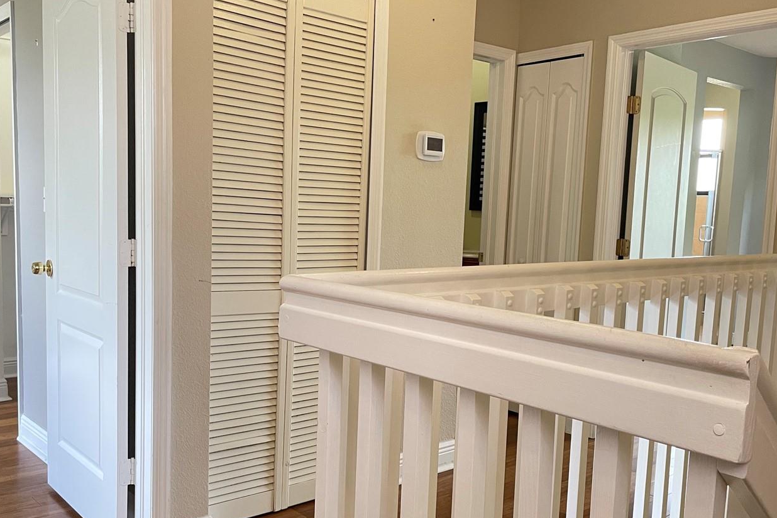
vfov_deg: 37.8
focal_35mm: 35
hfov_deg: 54.4
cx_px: 374
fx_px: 755
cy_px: 285
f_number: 1.6
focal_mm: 4.2
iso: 100
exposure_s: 1/60
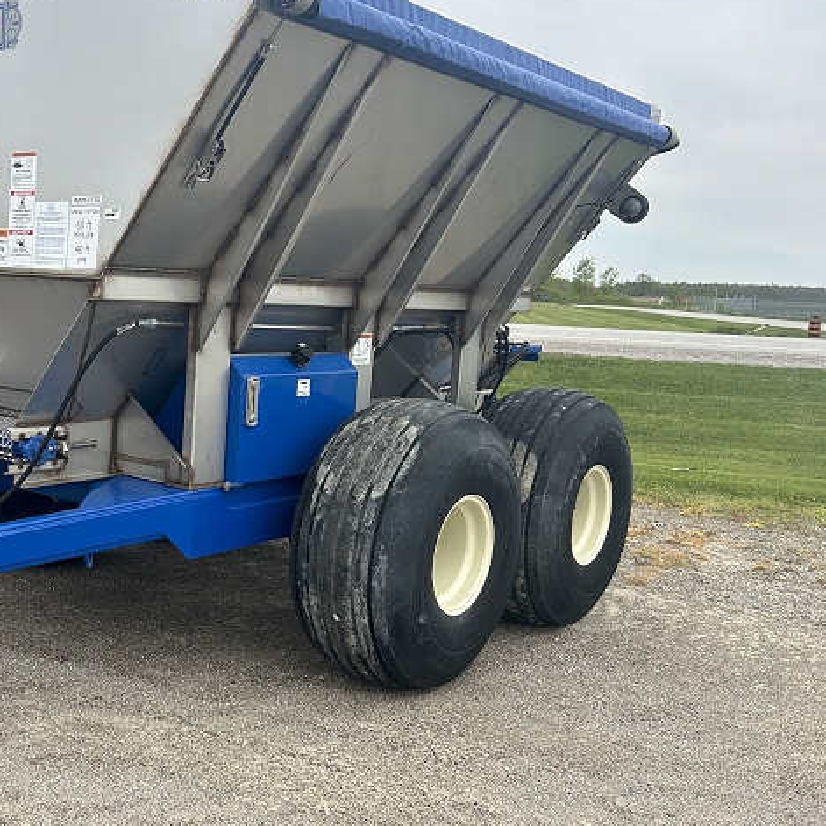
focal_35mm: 39
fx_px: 1053
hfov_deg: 40.5
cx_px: 128
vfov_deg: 42.8
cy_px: 402
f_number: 1.5
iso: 50
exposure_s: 1/1934
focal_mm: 5.7
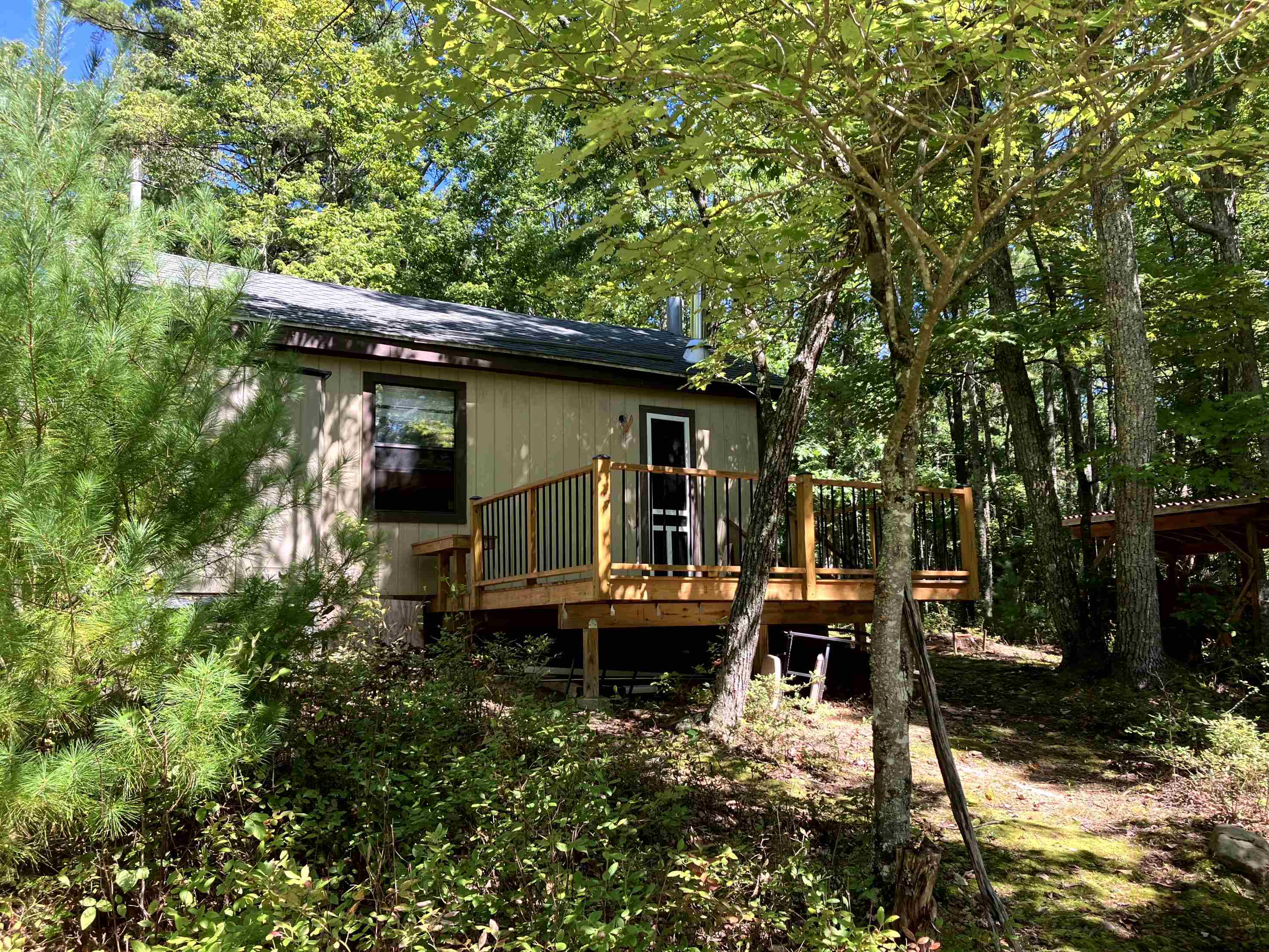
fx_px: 1027
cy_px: 476
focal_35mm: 28
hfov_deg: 63.4
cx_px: 634
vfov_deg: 49.8
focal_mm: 3.99
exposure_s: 1/174
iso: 25
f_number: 1.8
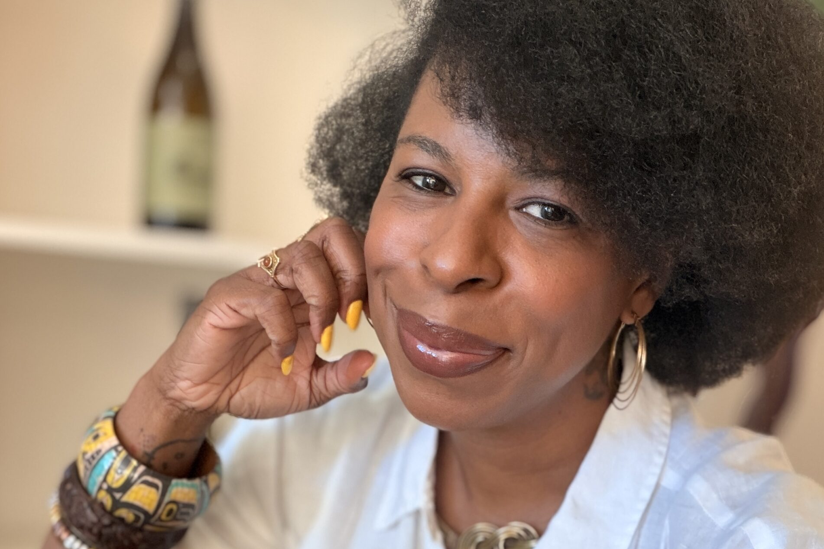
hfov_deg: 46.4
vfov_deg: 30.7
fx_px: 961
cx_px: 409
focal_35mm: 42
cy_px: 478
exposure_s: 1/50
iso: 200
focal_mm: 2.71
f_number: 1.9
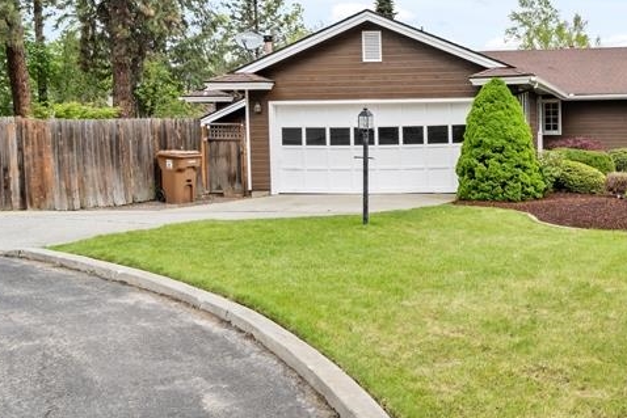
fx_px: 784
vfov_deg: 29.8
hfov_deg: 41.2
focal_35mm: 45
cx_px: 527
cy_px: 174
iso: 100
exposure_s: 1/125
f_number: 8
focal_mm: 14
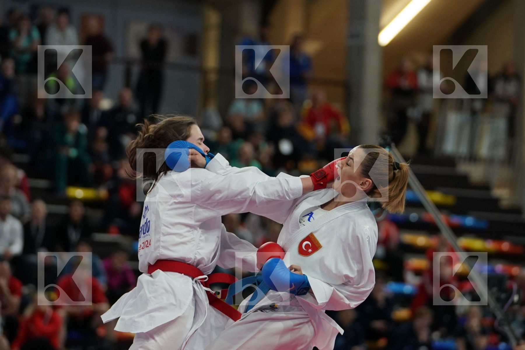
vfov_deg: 6.8
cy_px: 175
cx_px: 262
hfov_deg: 10.2
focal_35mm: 202
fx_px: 2946
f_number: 2.8
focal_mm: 135
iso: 1600
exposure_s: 1/1000
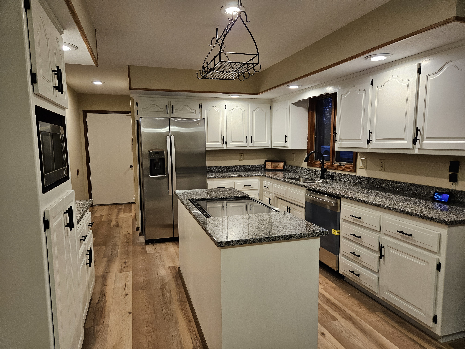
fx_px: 309
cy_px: 174
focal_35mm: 23
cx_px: 232
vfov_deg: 58.9
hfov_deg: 73.9
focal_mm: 5.4
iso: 250
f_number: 1.8
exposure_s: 1/120
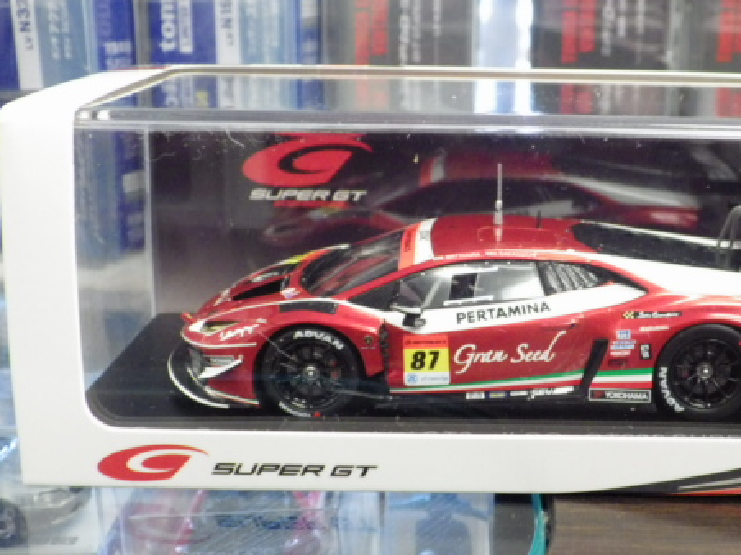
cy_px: 293
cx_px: 500
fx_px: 1242
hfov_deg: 32.9
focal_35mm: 58
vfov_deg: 25.2
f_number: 3.6
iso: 800
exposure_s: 1/30
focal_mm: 7.4
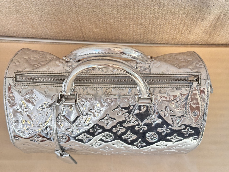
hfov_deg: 38.9
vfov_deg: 29.7
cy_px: 85
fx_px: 324
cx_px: 116
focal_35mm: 49
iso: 100
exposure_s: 1/124
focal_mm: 6.76
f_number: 1.78
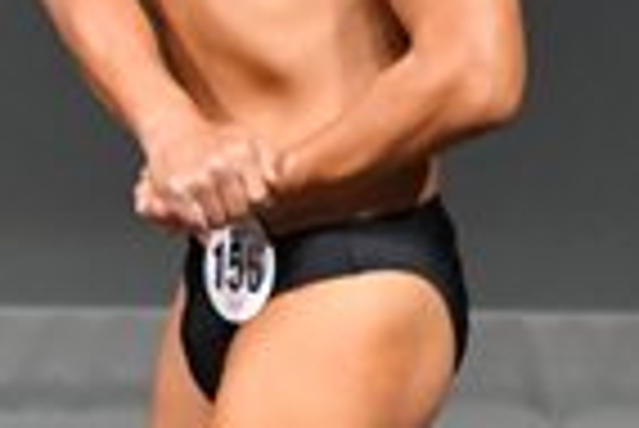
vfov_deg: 0.7
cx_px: -506
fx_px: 33404
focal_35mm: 1880
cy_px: 257
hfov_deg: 1.1
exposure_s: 1/400
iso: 4000
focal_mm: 230
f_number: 5.6
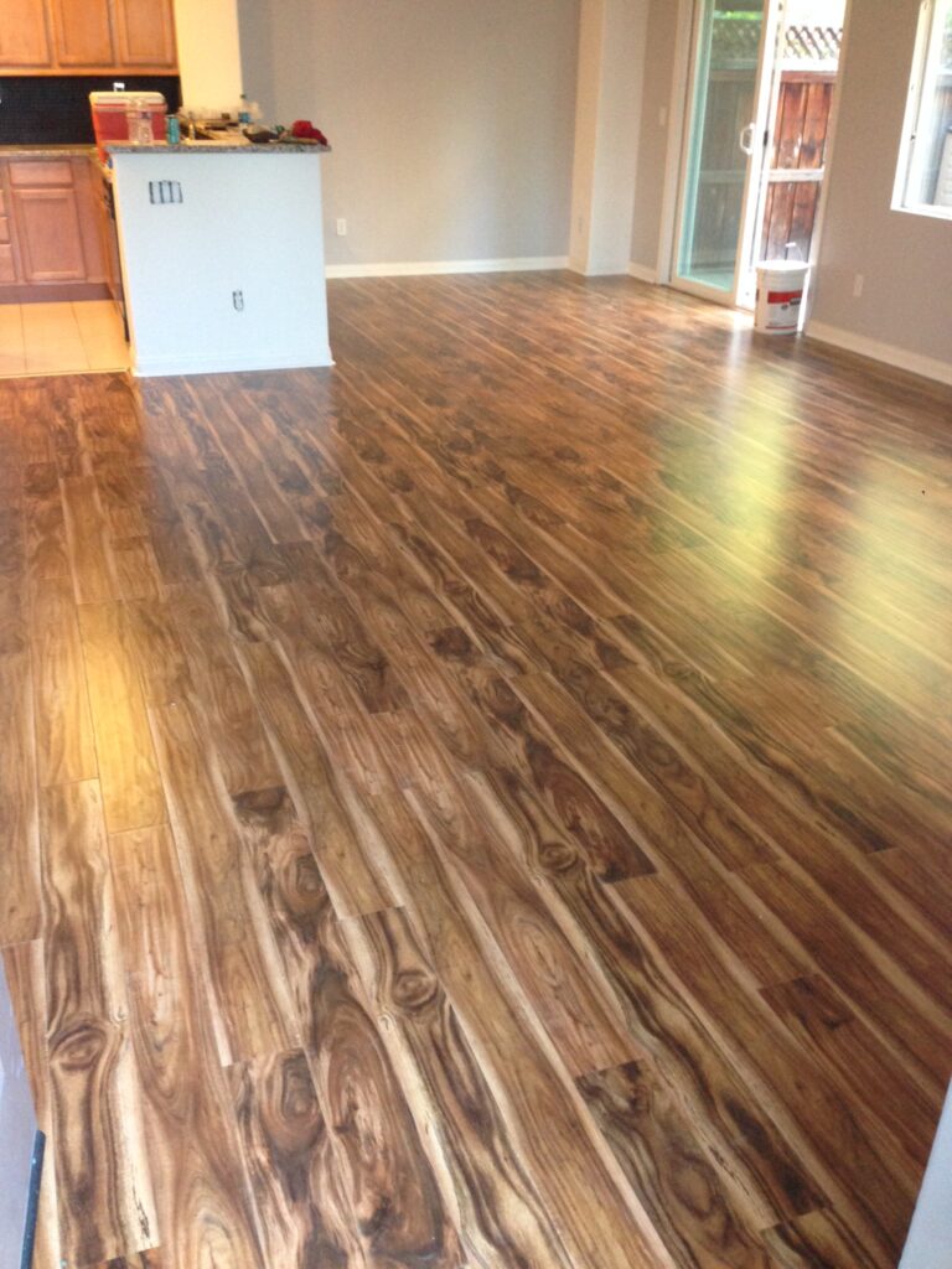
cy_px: 634
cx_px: 476
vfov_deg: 55.4
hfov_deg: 42.9
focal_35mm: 33
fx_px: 1210
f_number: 2.4
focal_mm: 4.12
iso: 200
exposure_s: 1/20
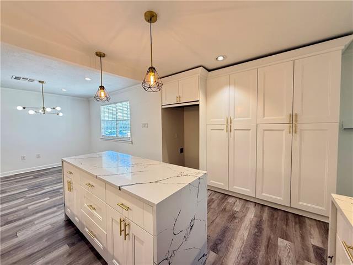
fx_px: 143
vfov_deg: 85.7
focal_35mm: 14
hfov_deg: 102.1
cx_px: 176
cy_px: 132
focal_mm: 2.22
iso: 200
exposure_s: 1/120
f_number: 2.2
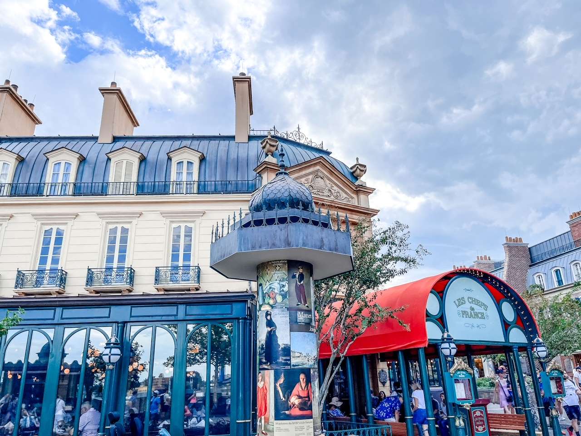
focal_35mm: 26
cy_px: 218
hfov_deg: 67.3
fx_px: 436
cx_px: 290
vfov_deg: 53.1
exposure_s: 1/1800
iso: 50
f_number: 1.6
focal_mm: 5.1
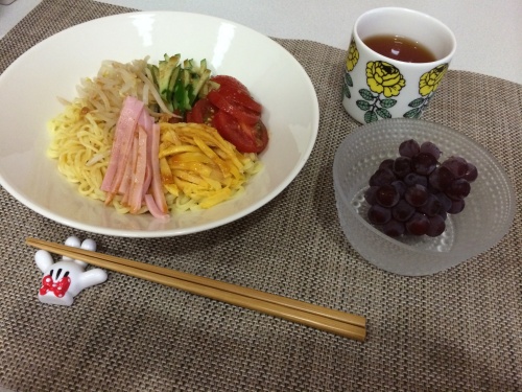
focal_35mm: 30
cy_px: 196
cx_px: 261
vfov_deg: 46.8
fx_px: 452
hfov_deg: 60.0
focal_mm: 4.12
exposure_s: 1/30
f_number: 2.2
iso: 320
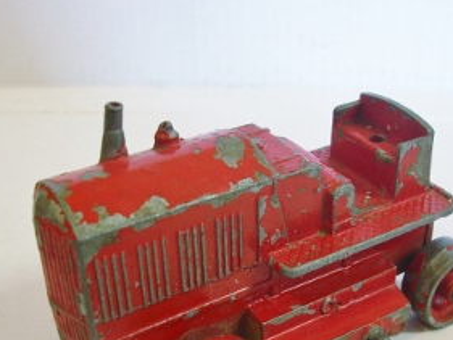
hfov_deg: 34.2
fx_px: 733
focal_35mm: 56
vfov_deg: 25.9
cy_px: 241
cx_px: 268
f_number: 2.8
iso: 73
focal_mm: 5.8
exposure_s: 1/5.8
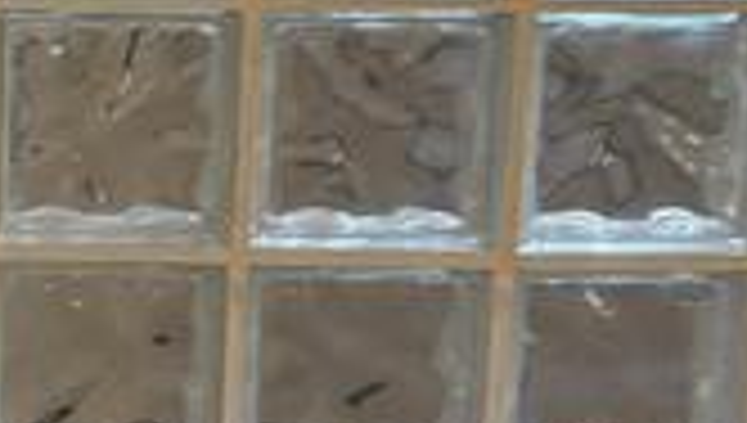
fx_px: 2162
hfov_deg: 18.2
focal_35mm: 109
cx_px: -243
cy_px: 166
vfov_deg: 11.2
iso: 160
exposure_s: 1/60
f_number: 1.6
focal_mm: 5.96
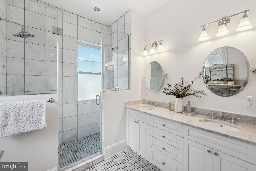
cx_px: 128
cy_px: 86
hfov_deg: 100.4
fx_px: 107
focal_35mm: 15
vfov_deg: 77.3
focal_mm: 15
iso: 100
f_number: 7.1
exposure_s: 1/40
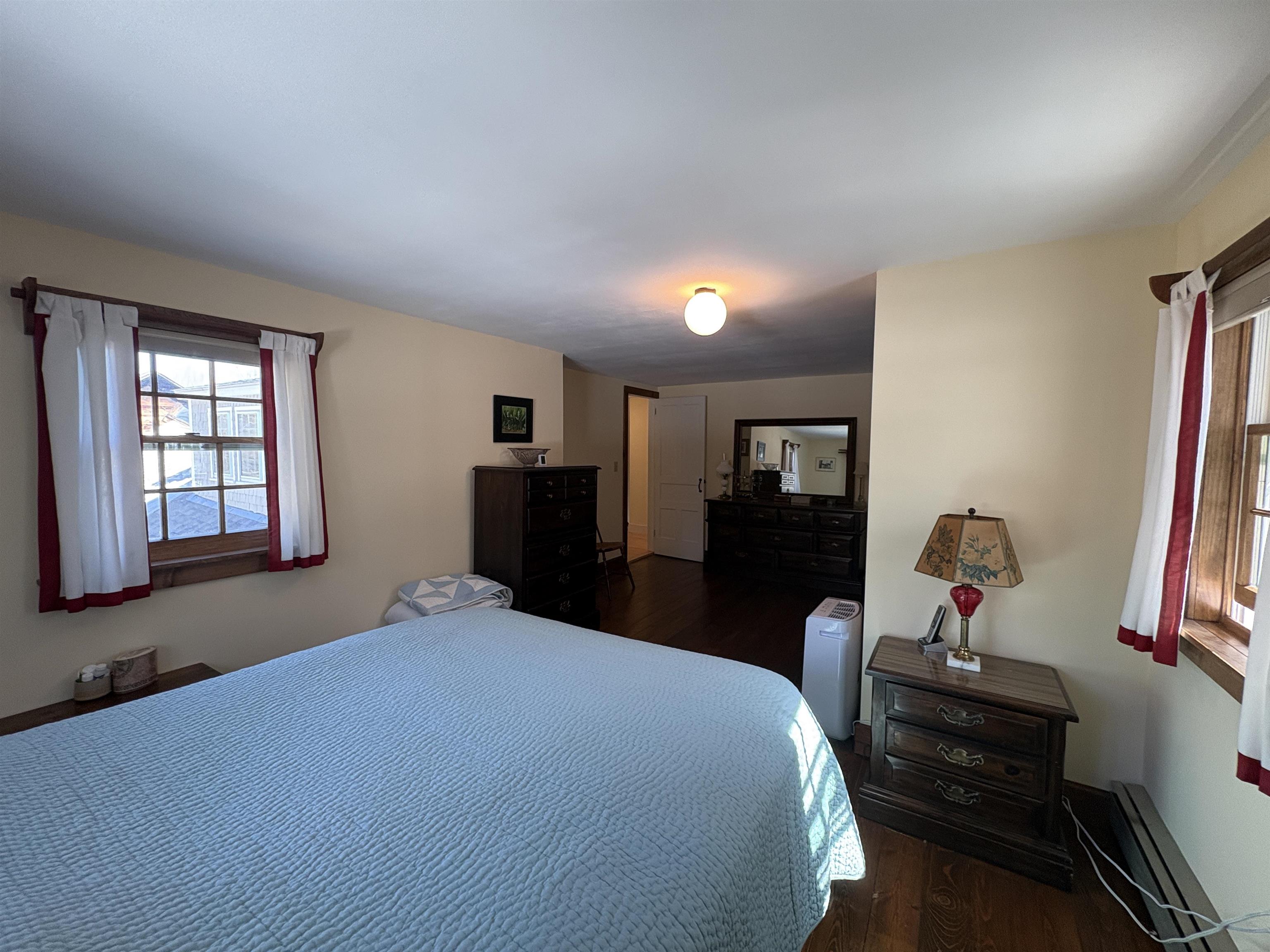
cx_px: 635
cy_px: 476
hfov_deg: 102.1
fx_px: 514
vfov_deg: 85.7
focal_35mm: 14
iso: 200
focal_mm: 2.22
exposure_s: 1/60
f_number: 2.2
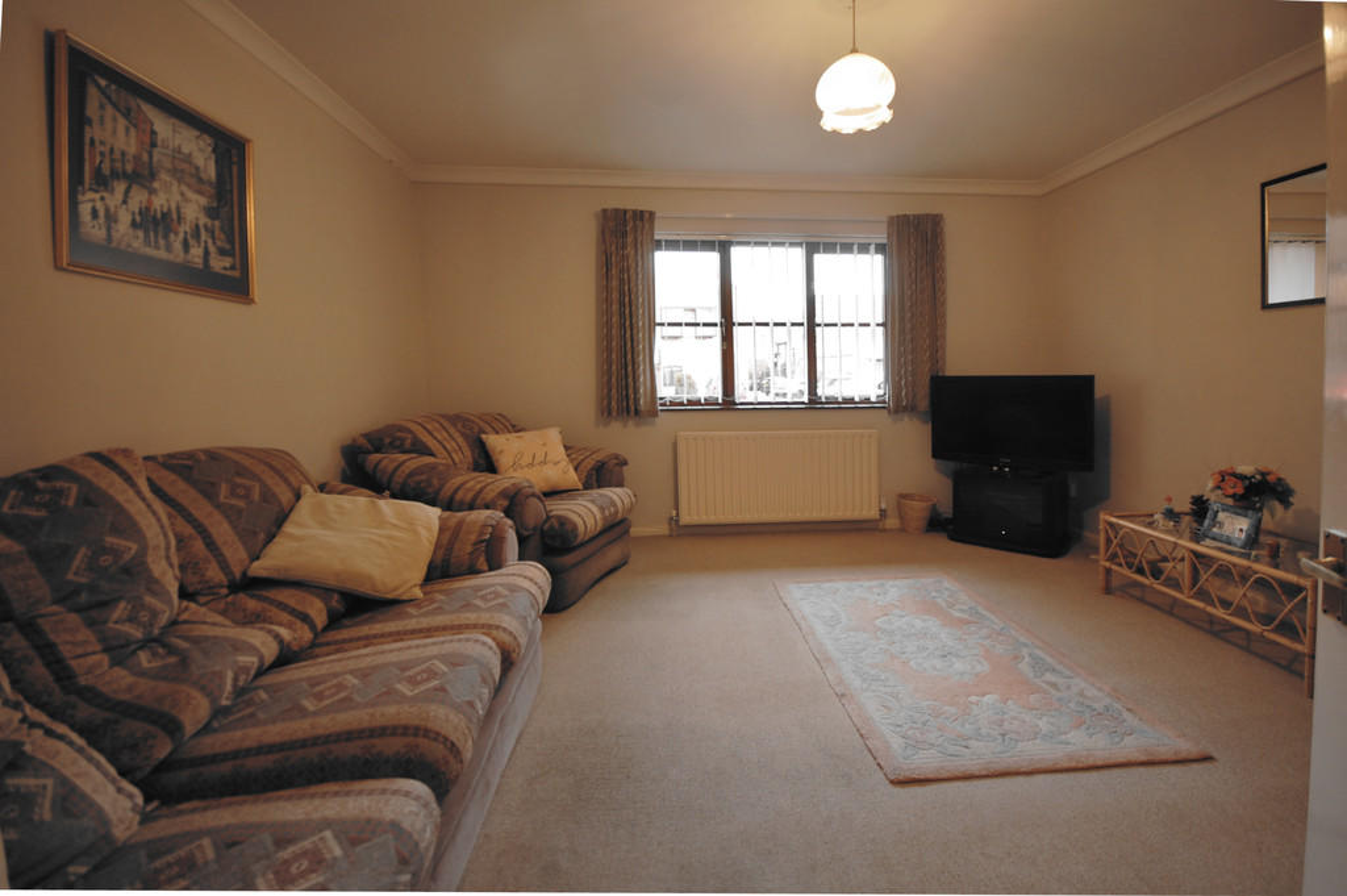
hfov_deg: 100.4
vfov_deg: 77.2
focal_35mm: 15
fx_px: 561
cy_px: 448
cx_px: 674
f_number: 4
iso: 200
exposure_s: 1/25
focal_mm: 10
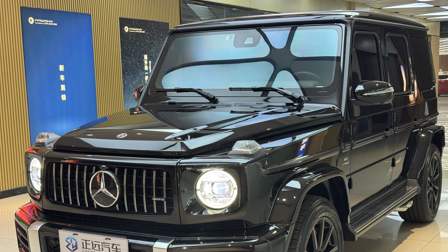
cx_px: 227
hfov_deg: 39.2
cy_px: 167
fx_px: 630
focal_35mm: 53
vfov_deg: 22.5
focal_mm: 6.76
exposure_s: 1/53
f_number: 1.78
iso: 160
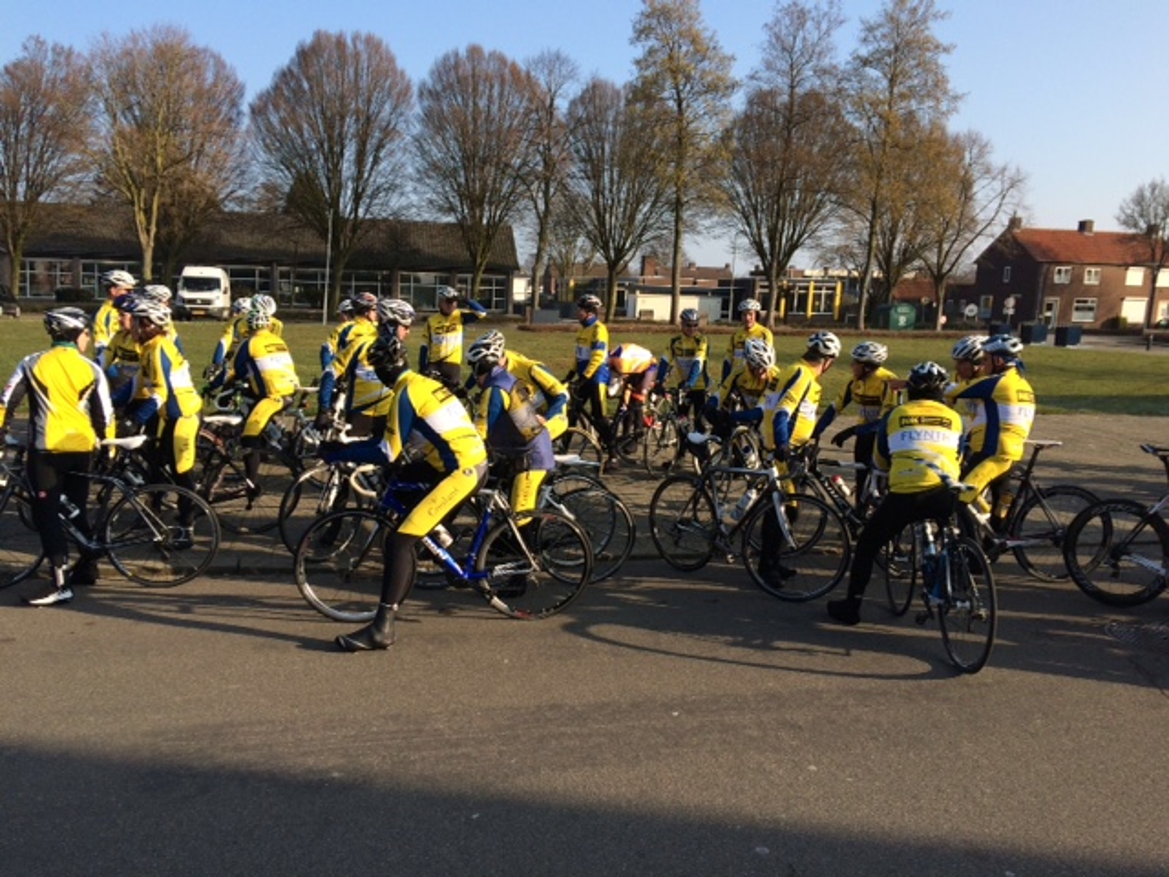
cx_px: 584
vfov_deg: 48.2
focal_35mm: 29
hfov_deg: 61.7
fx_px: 979
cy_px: 438
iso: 32
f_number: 2.2
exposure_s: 1/1080
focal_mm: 4.15
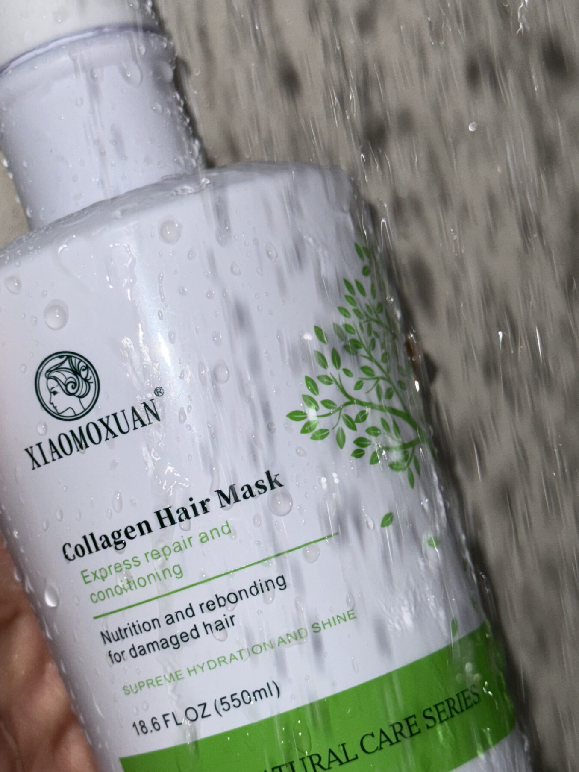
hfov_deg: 21.6
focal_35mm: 68
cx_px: 206
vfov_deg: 28.5
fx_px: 1517
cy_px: 448
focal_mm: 6.76
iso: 50
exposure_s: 1/53
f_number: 1.78
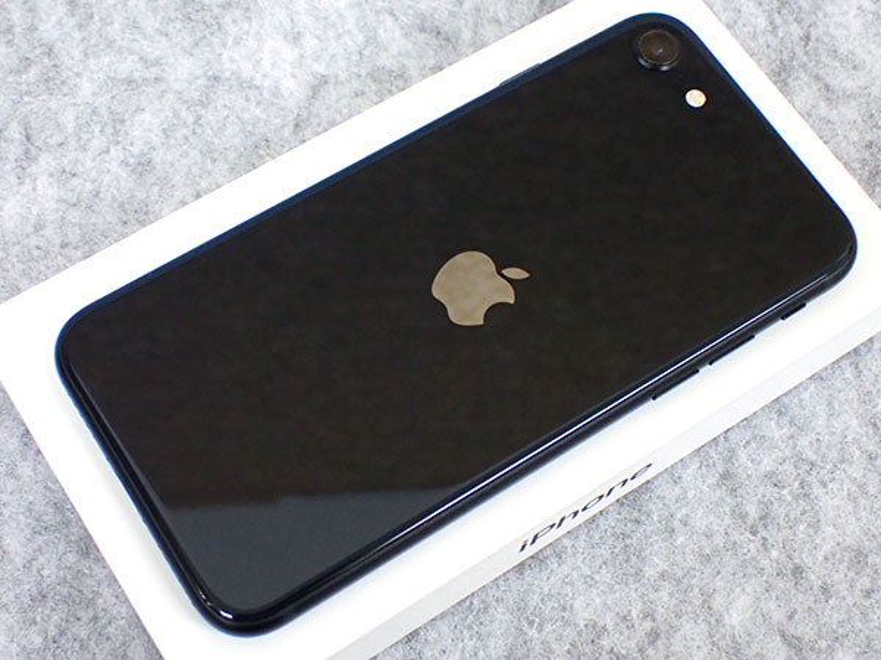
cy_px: 330
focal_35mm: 58
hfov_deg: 33.2
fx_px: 1476
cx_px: 440
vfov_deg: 25.2
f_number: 3.5
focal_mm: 10.35
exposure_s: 1/60
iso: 800
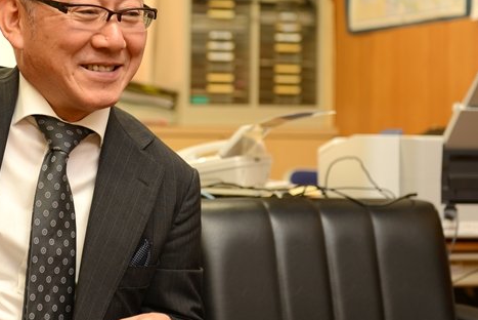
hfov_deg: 21.1
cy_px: 92
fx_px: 1275
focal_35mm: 96
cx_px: 124
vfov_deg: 14.2
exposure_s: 1/80
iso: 320
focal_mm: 56
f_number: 3.2
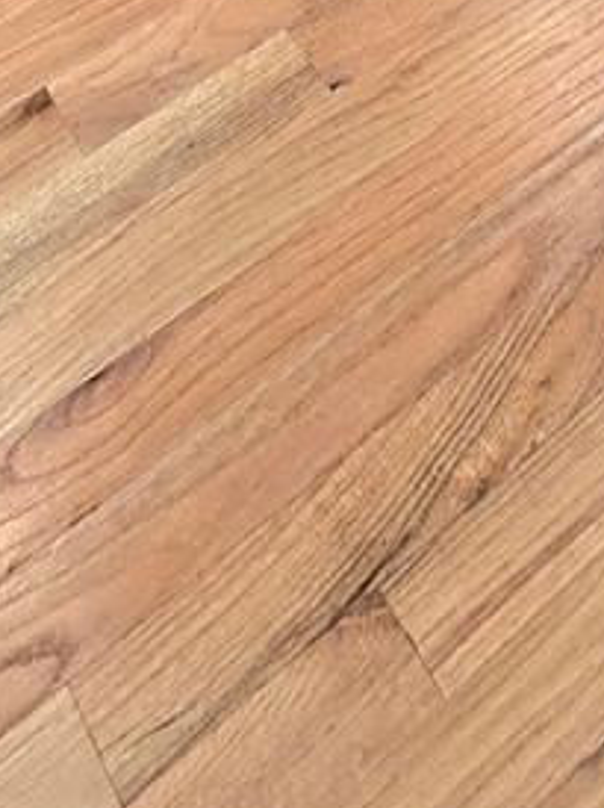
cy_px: -1413
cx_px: 221
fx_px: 1701
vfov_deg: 12.8
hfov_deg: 20.1
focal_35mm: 73
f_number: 2.2
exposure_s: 1/60.2
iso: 160
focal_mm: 2.2
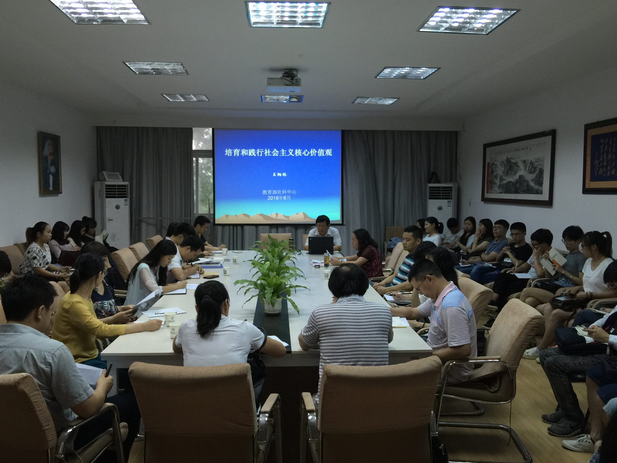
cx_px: 306
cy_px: 231
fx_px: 535
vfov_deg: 46.8
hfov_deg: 60.0
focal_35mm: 30
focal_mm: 4.15
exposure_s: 1/33
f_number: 2.2
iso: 80
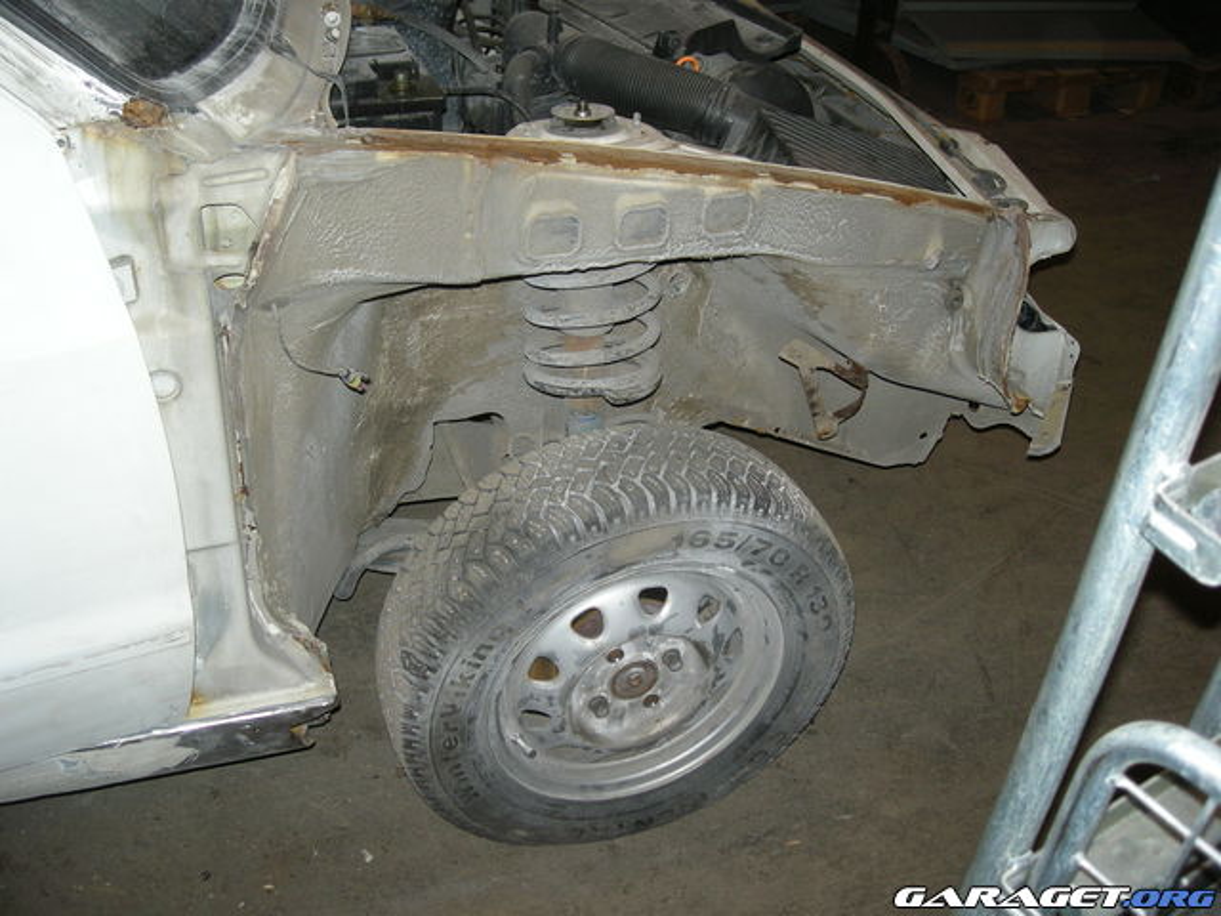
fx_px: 1235
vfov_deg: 40.7
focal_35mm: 35
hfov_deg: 52.6
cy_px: 458
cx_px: 610
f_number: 2.8
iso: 90
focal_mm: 5.7
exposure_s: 1/60
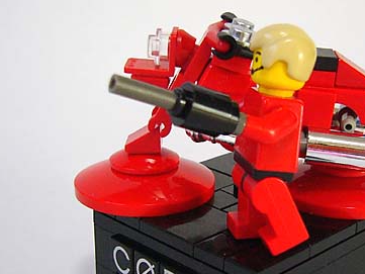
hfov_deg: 30.9
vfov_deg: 23.5
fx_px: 654
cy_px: 193
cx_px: 250
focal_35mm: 62
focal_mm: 5.8
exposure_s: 1/15
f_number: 2.8
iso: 200
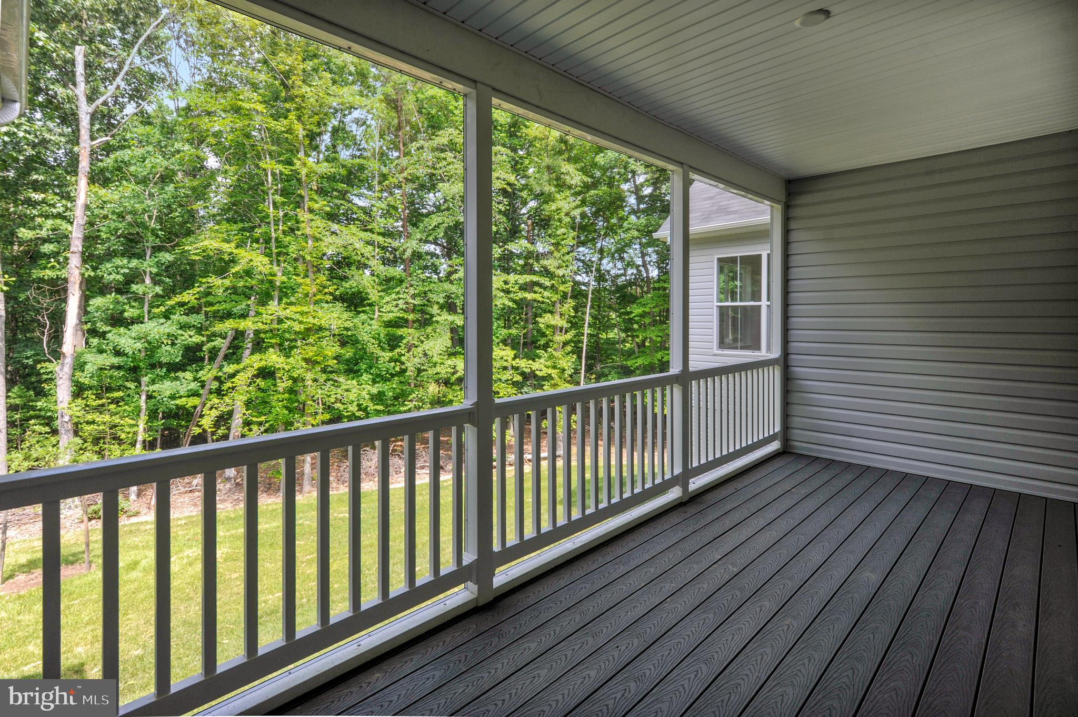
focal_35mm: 17
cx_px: 539
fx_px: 509
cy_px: 358
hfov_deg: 93.3
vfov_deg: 70.3
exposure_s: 1/160
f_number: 6.3
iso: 200
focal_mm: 17
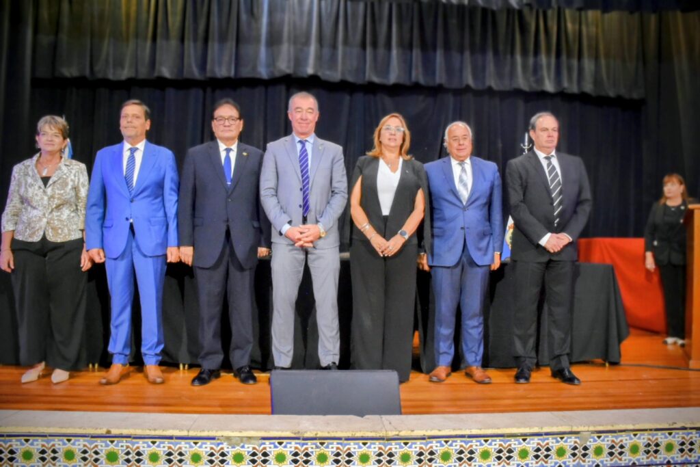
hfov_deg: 67.4
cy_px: 234
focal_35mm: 27
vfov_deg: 47.9
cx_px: 350
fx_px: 525
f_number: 4.5
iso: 1600
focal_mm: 18
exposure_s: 1/60
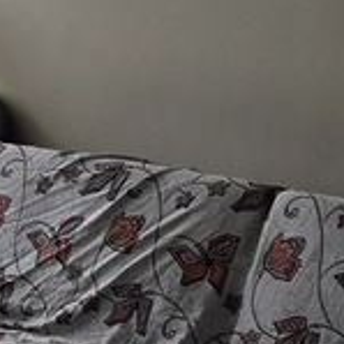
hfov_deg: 9.9
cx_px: -563
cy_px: 95
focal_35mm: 147
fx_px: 1653
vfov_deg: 11.9
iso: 25
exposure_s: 1/227
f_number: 1.8
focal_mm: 5.4
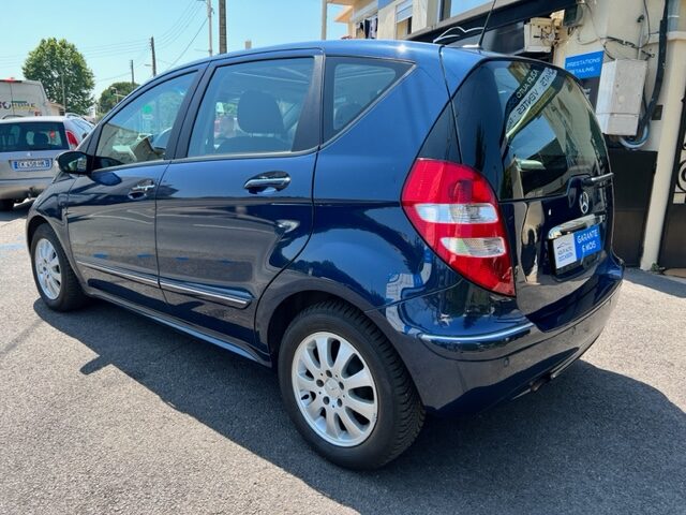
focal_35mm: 26
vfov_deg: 53.1
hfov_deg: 67.3
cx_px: 343
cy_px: 258
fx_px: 515
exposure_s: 1/894
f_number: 1.5
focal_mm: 5.7
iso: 50
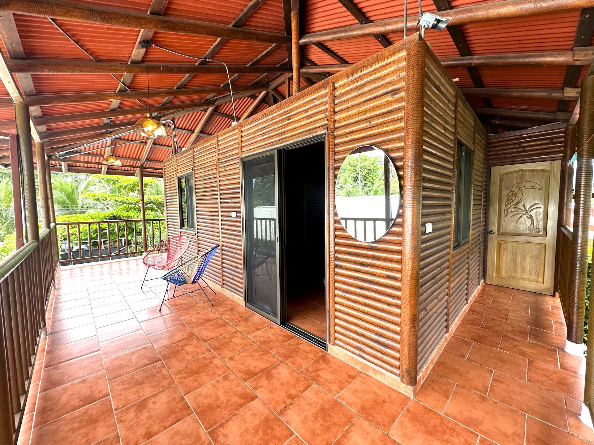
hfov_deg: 102.1
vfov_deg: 85.7
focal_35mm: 14
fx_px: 240
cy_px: 222
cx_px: 297
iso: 50
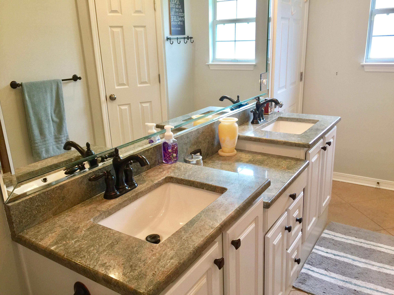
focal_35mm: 29
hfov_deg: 61.7
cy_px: 148
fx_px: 330
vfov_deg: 48.2
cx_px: 197
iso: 32
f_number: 2.2
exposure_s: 1/30
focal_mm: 4.15
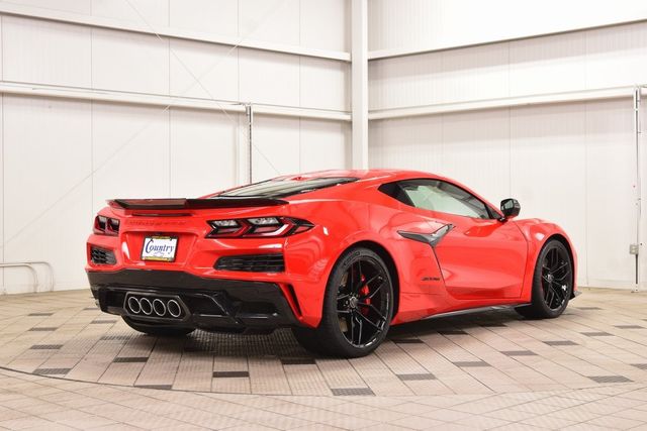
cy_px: 216
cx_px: 324
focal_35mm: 57
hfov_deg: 35.0
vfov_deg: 23.8
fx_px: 1025
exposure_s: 1/30
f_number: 7.1
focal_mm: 38
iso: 1100
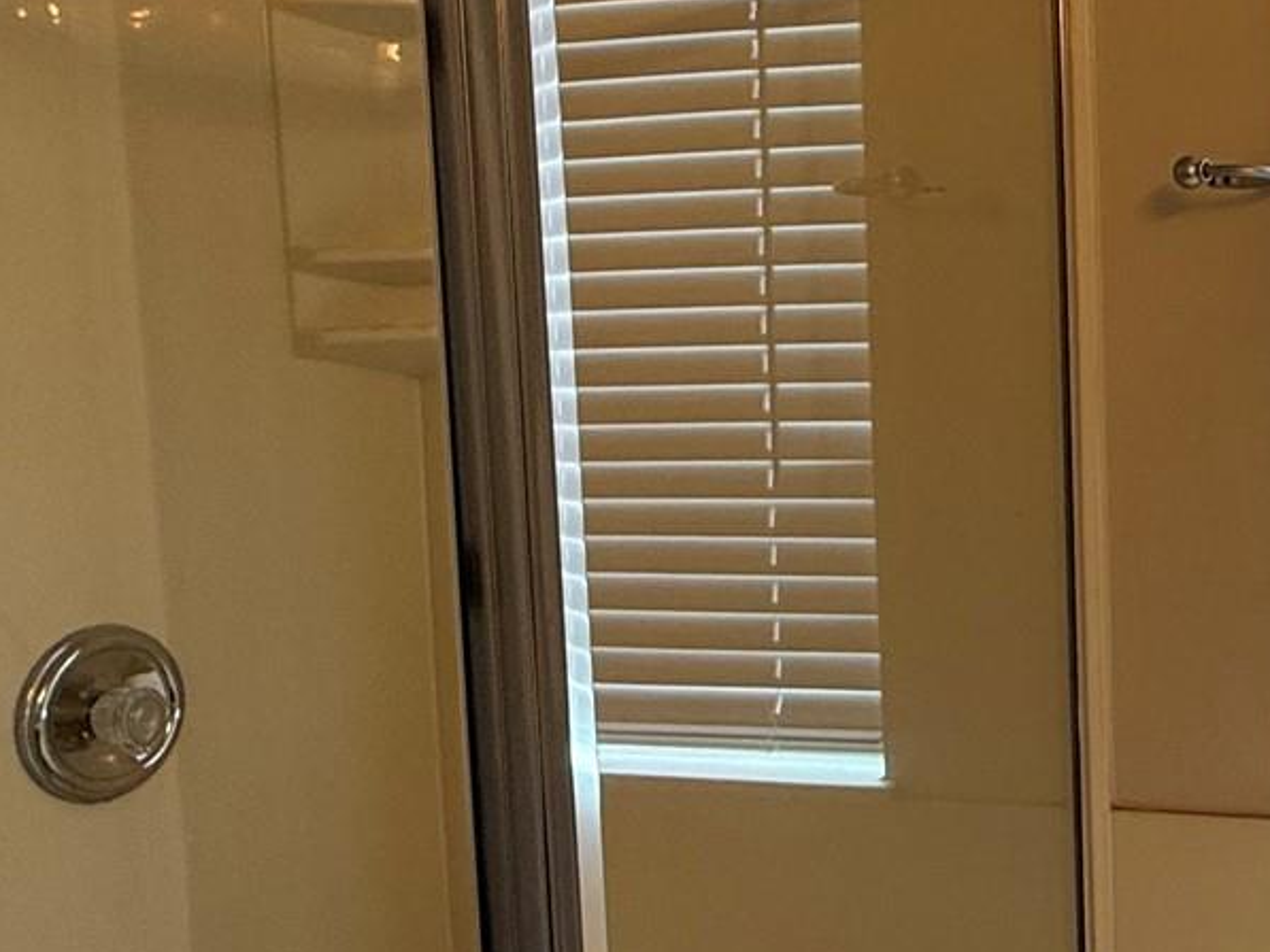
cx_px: 1355
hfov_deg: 34.8
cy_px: 436
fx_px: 1761
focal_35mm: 48
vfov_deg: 30.3
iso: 80
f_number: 2.2
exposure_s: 1/120
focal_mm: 2.22
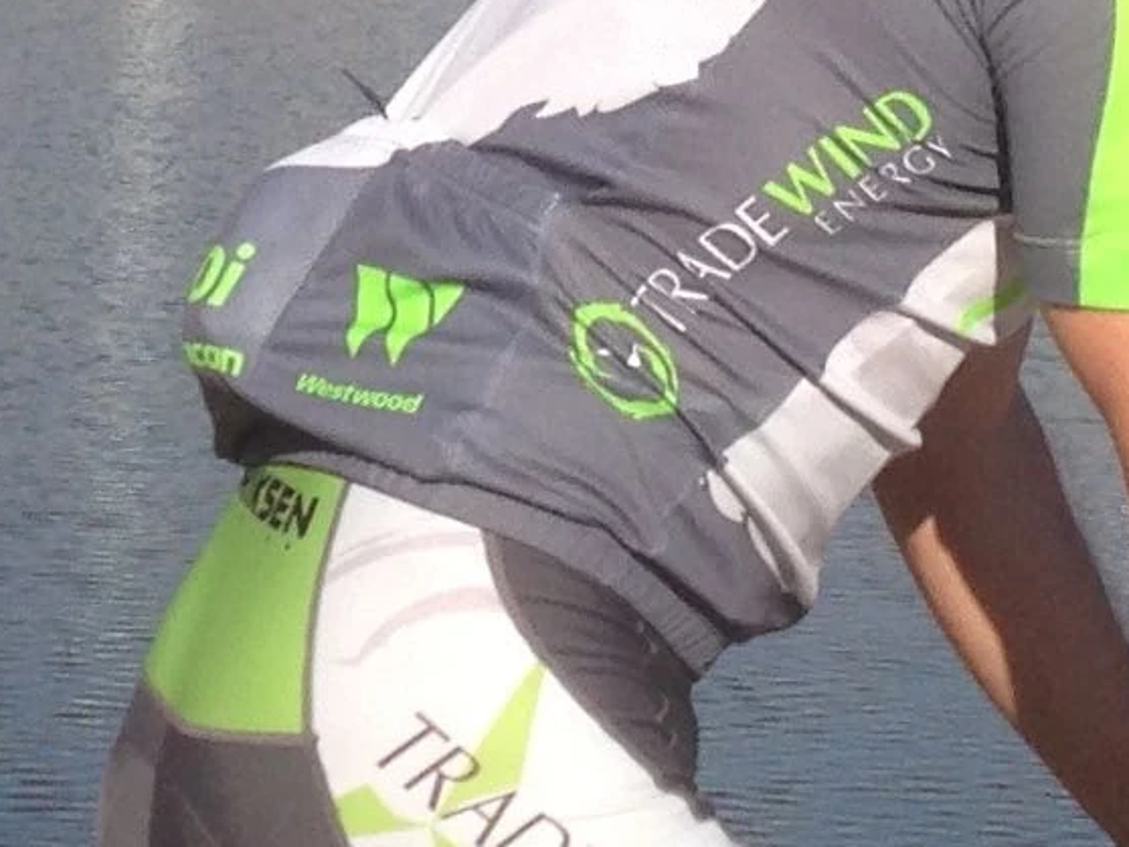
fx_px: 6297
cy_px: -59
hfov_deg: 10.2
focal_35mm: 193
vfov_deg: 7.7
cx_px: 36
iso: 50
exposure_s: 1/2088
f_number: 2.4
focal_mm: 4.12
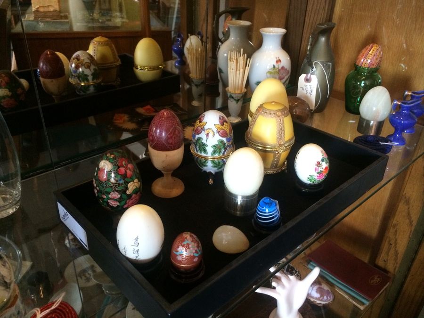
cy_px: 159
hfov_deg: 60.0
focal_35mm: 30
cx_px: 212
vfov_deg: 46.8
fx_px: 367
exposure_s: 1/30
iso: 320
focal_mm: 4.12
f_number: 2.2
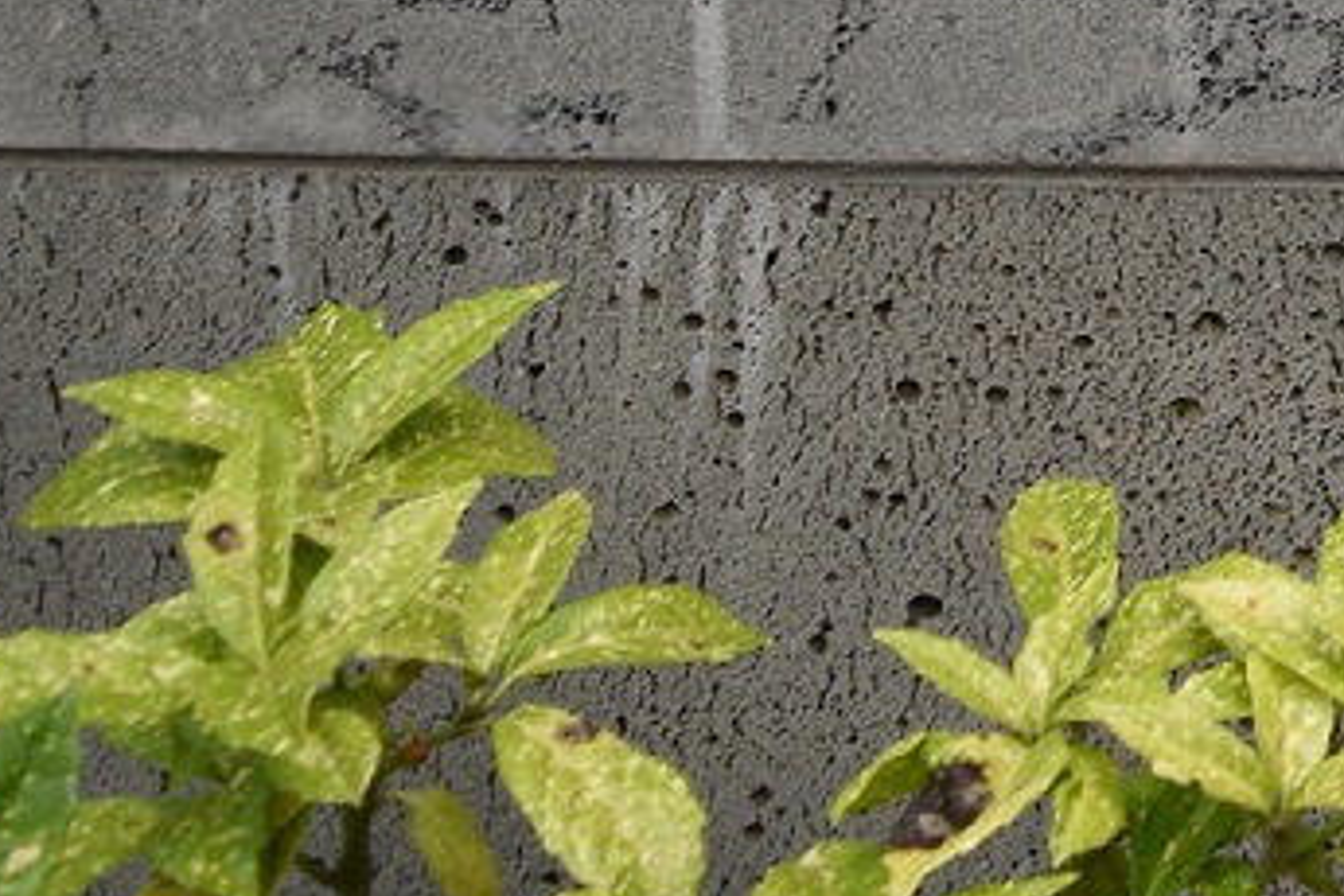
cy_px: -1266
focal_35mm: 141
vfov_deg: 8.8
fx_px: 5264
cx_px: 2637
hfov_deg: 12.8
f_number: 5
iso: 400
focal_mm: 18
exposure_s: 1/100
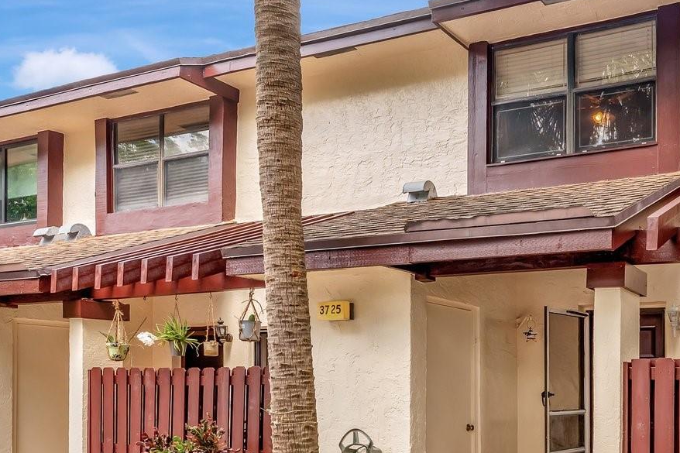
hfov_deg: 46.6
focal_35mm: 37
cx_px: 614
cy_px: 338
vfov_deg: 35.1
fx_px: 701
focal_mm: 15.9
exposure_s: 1/160
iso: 500
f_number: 8
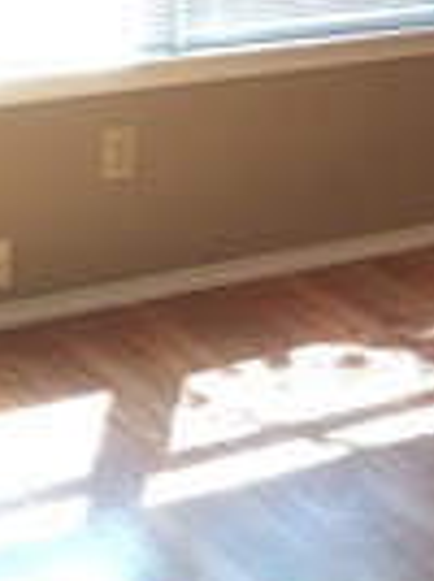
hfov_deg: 13.7
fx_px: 1744
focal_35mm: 104
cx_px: 556
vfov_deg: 18.4
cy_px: -13
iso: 100
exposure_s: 1/30
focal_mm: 4.15
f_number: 2.2
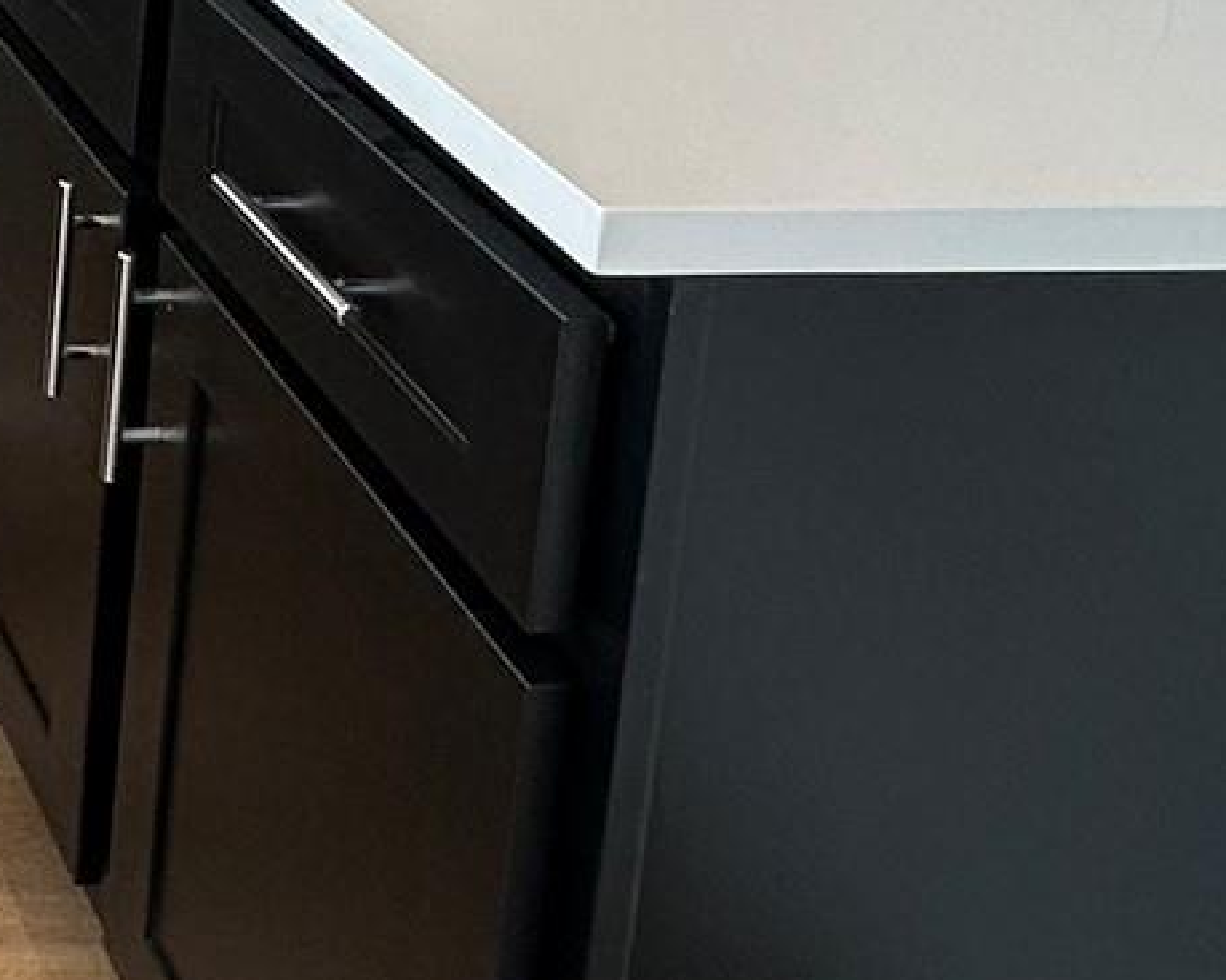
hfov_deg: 24.0
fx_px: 2213
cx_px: -638
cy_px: -433
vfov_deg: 21.5
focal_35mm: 61
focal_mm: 2.22
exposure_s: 1/120
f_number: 2.2
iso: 80
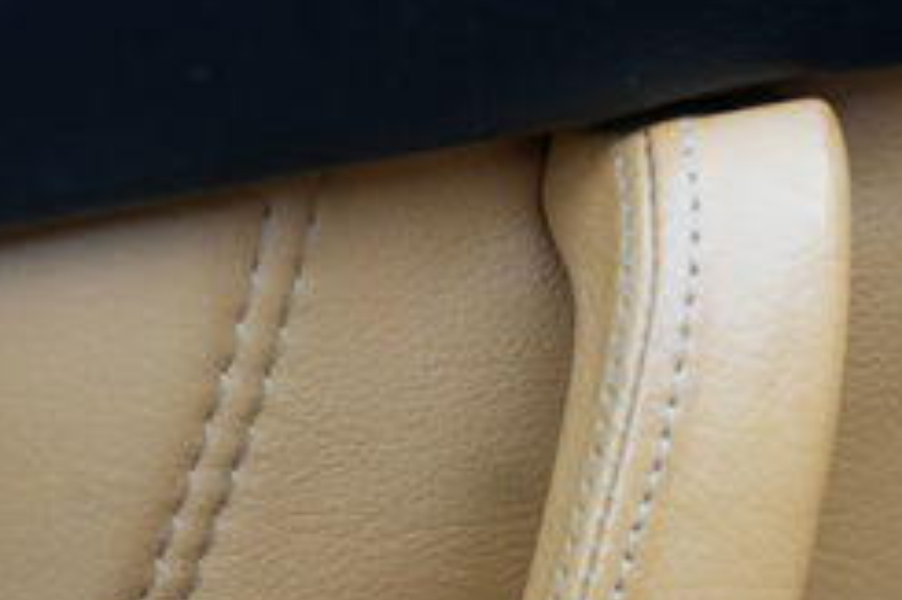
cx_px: 792
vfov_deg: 11.7
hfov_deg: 17.9
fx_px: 2829
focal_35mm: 113
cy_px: 856
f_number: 4
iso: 250
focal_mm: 36
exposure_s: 1/60
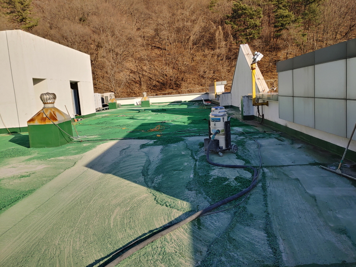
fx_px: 267
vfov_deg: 53.1
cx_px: 178
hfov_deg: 67.3
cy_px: 134
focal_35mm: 26
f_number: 1.8
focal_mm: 4.36
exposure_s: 1/2500
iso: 50
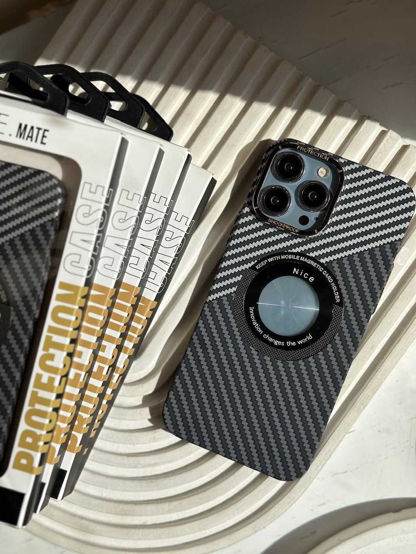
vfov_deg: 39.7
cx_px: 208
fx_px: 769
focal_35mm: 48
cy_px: 277
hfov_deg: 30.3
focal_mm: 6.86
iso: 100
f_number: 1.78
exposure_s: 1/12048
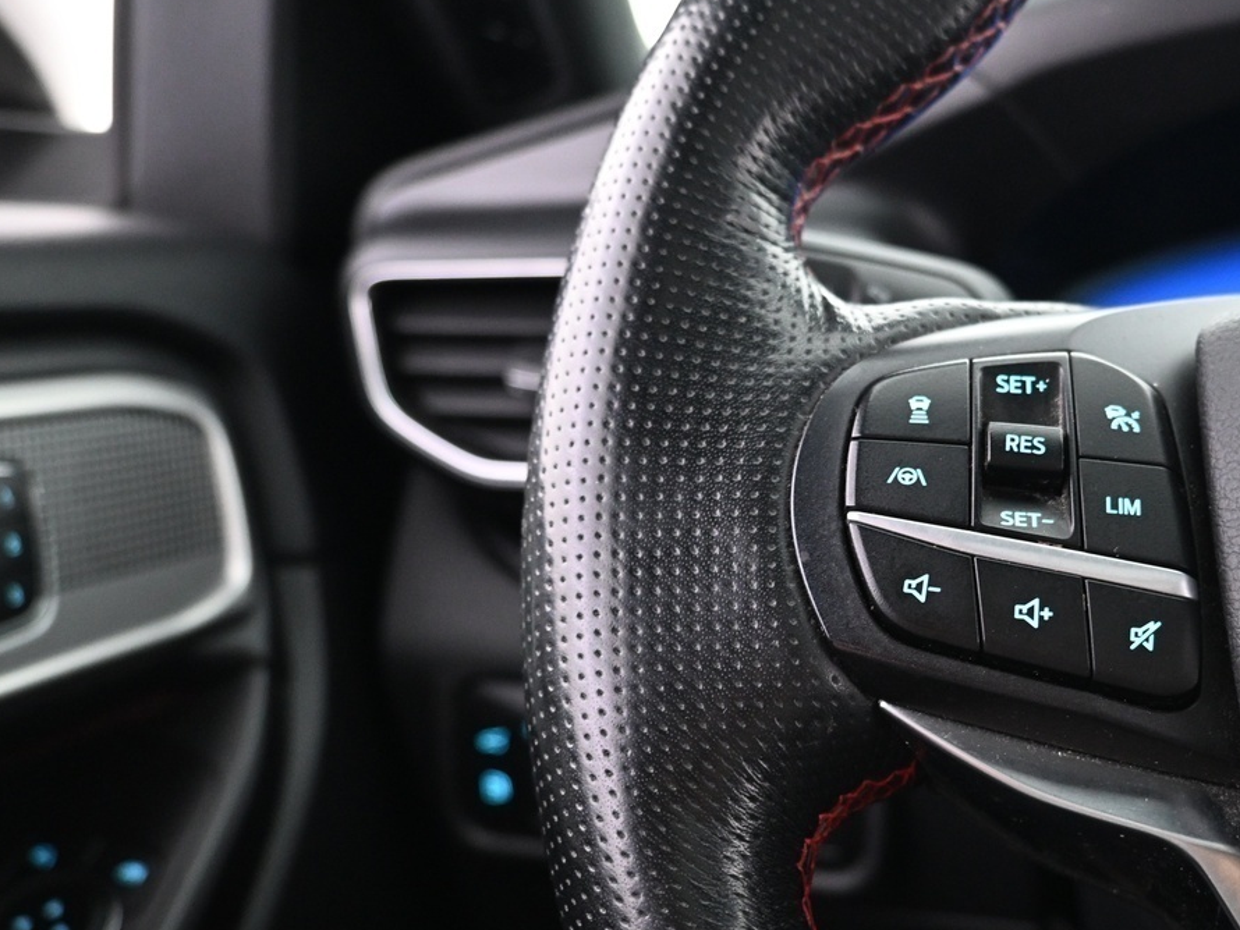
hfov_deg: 44.2
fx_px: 1505
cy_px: 533
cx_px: 822
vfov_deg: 34.3
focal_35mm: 42
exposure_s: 1/13
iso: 1600
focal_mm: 16
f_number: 3.5
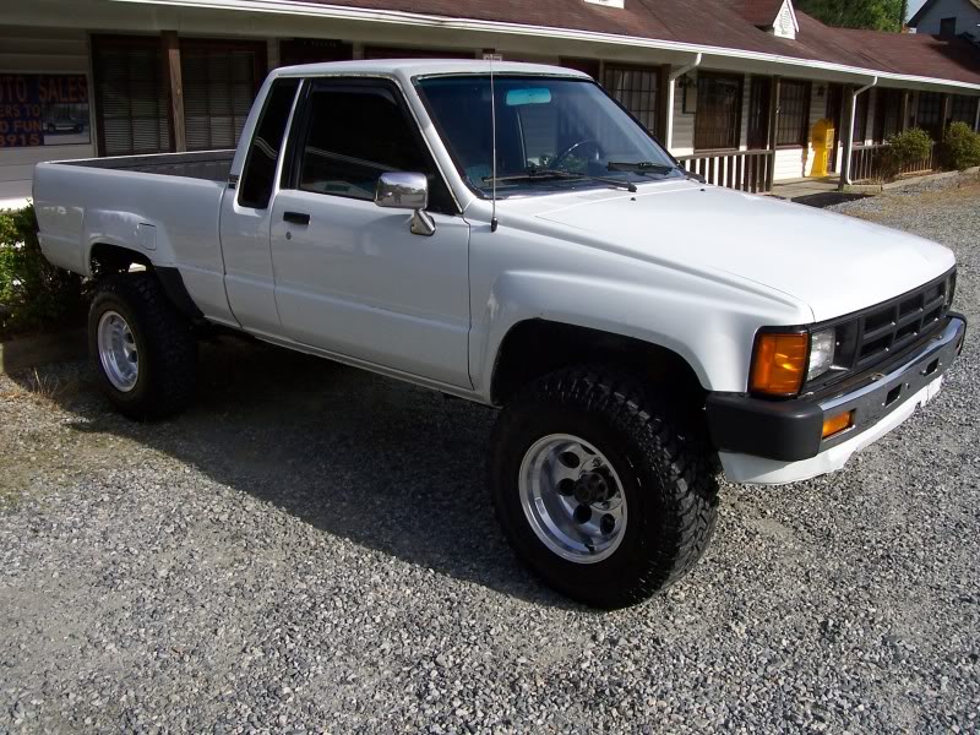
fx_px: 963
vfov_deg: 41.8
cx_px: 490
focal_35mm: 34
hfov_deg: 54.0
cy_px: 368
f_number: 5.6
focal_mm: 5.6
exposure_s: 1/500
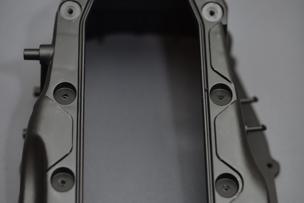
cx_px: 152
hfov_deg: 27.0
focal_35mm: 75
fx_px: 633
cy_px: 109
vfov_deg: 18.2
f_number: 2
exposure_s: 1/200
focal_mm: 50
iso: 200
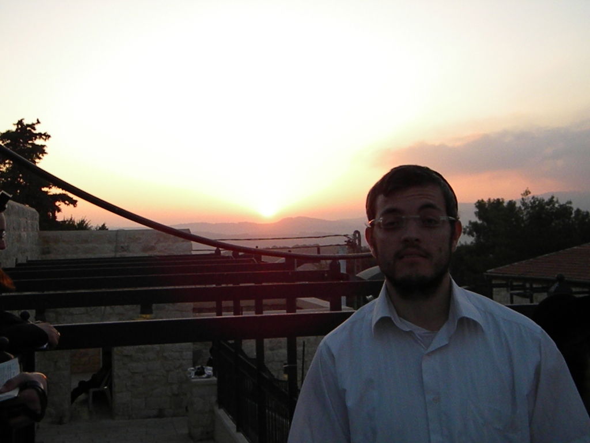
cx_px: 295
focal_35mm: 47
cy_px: 222
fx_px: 801
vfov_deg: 30.9
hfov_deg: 40.4
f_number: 7.8
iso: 720
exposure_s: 1/374
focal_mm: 8.6
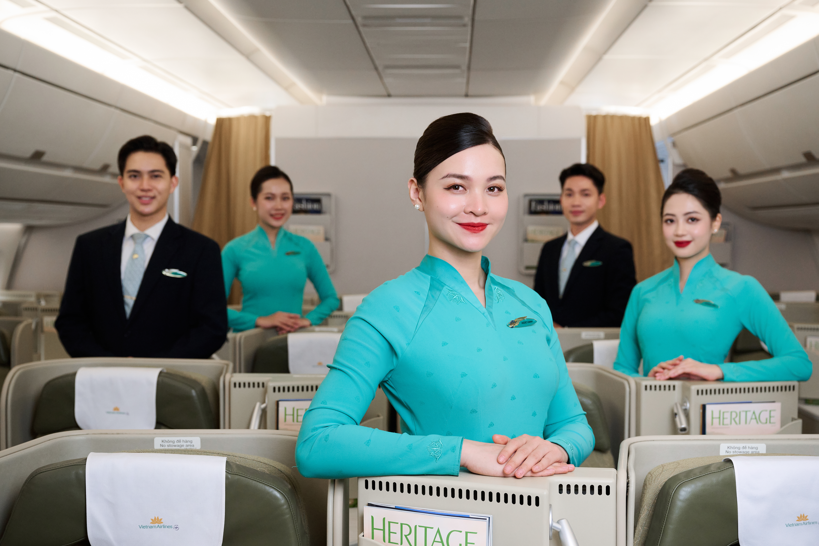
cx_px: 410
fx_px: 1046
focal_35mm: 46
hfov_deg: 42.7
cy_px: 273
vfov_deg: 29.2
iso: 1600
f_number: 4.5
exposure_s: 1/125
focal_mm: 46
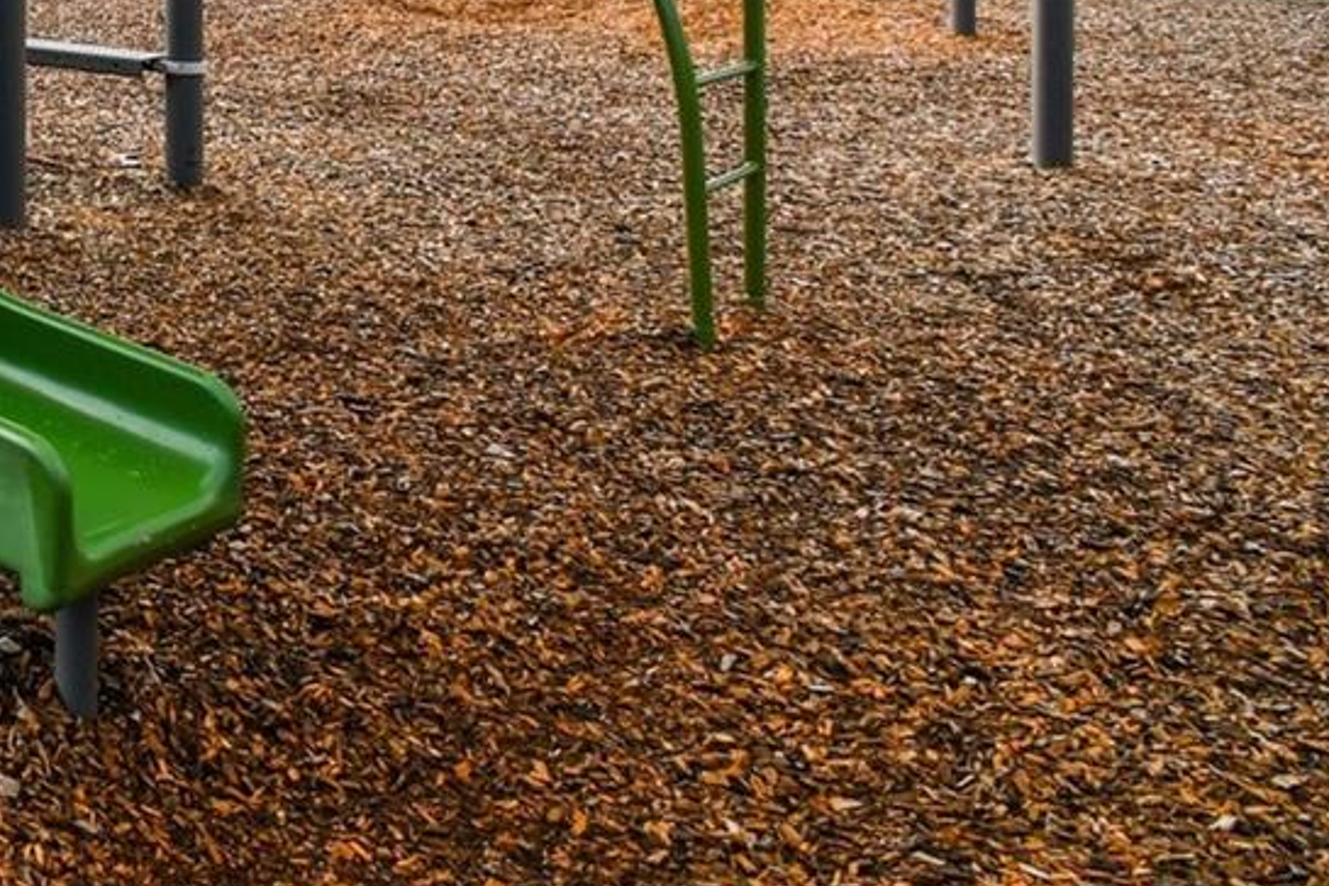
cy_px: -181
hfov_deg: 31.5
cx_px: -488
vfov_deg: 26.9
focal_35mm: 44
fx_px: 1624
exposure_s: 1/200
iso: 100
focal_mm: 10
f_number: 7.1
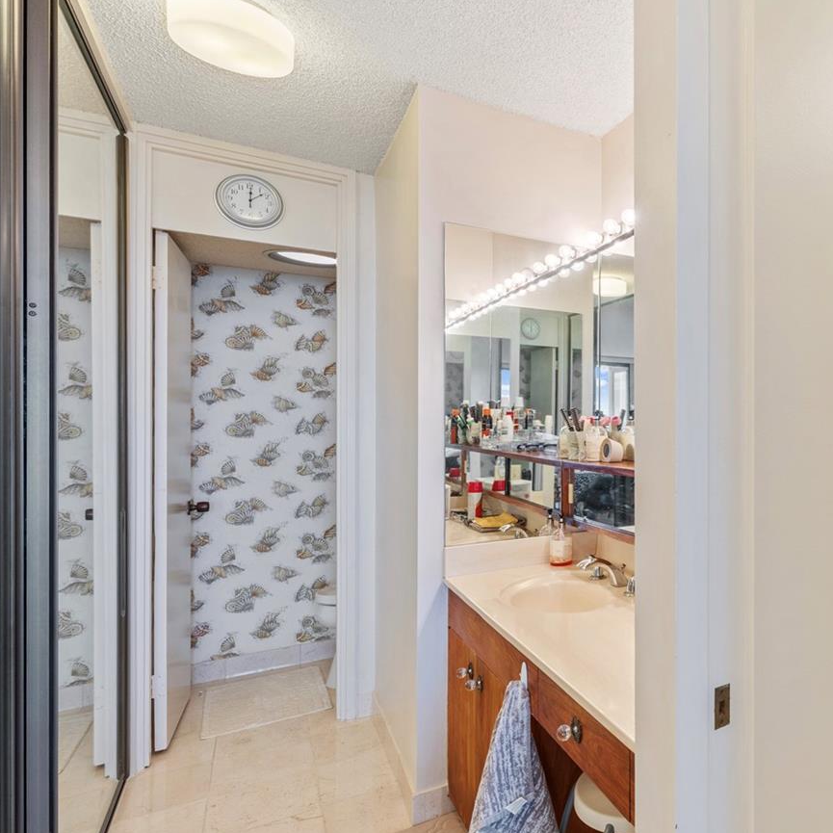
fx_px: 599
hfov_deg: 58.4
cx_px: 765
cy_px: 418
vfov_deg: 69.6
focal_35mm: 22
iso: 400
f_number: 9
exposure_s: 1/15
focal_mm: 14
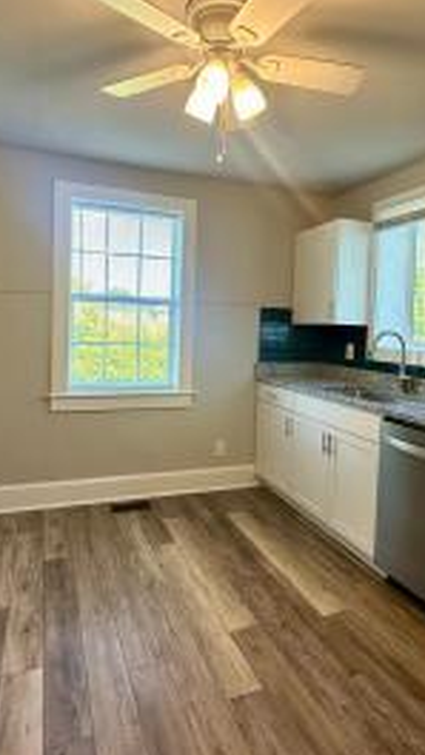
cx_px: 231
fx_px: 461
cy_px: 353
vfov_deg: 78.6
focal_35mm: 23
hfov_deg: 49.4
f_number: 2.2
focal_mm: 2.22
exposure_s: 1/120
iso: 200
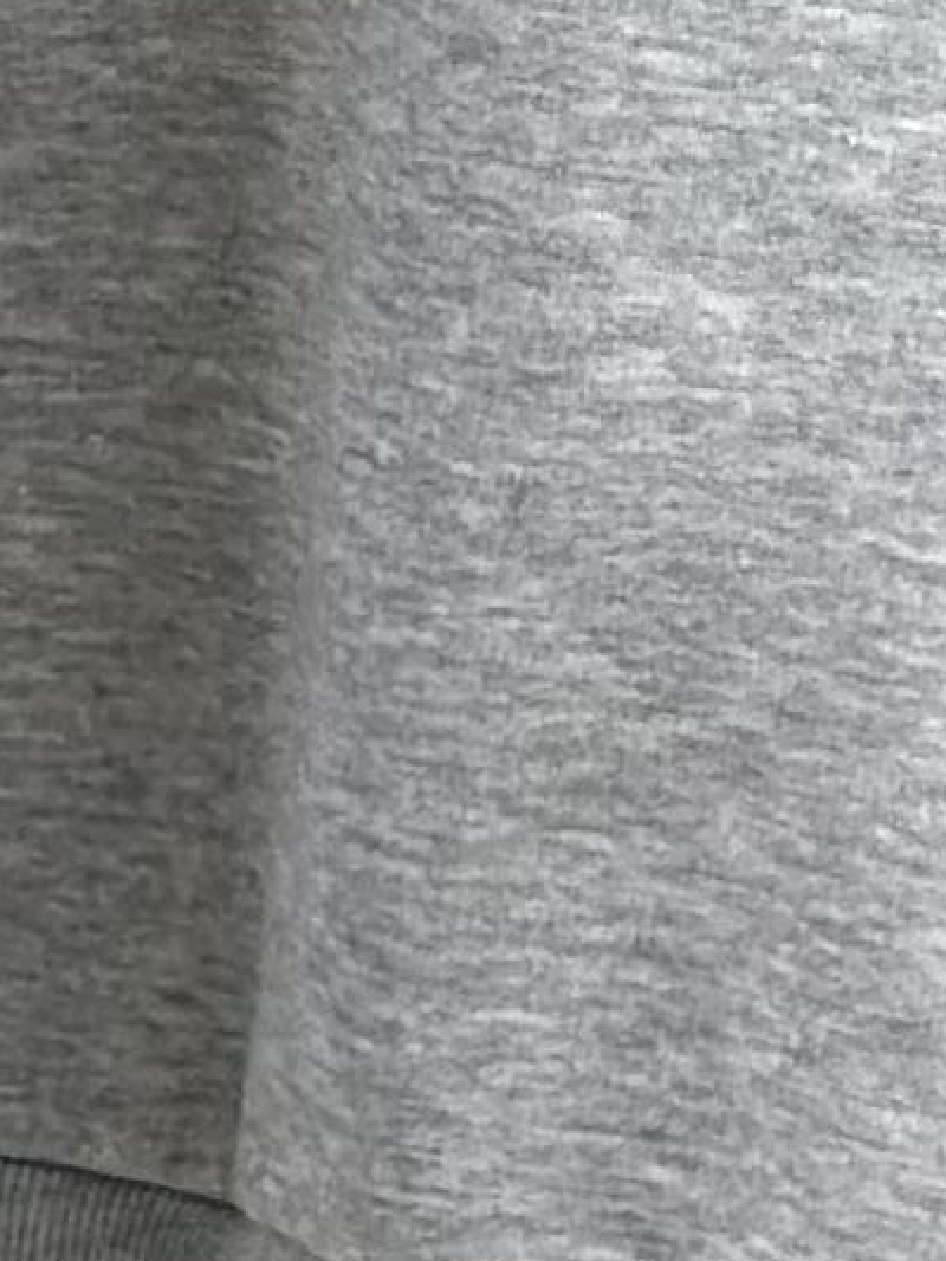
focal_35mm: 363
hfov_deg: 4.1
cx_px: 166
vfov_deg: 5.4
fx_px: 13222
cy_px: -445
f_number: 1.78
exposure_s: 1/142
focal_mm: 6.86
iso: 64
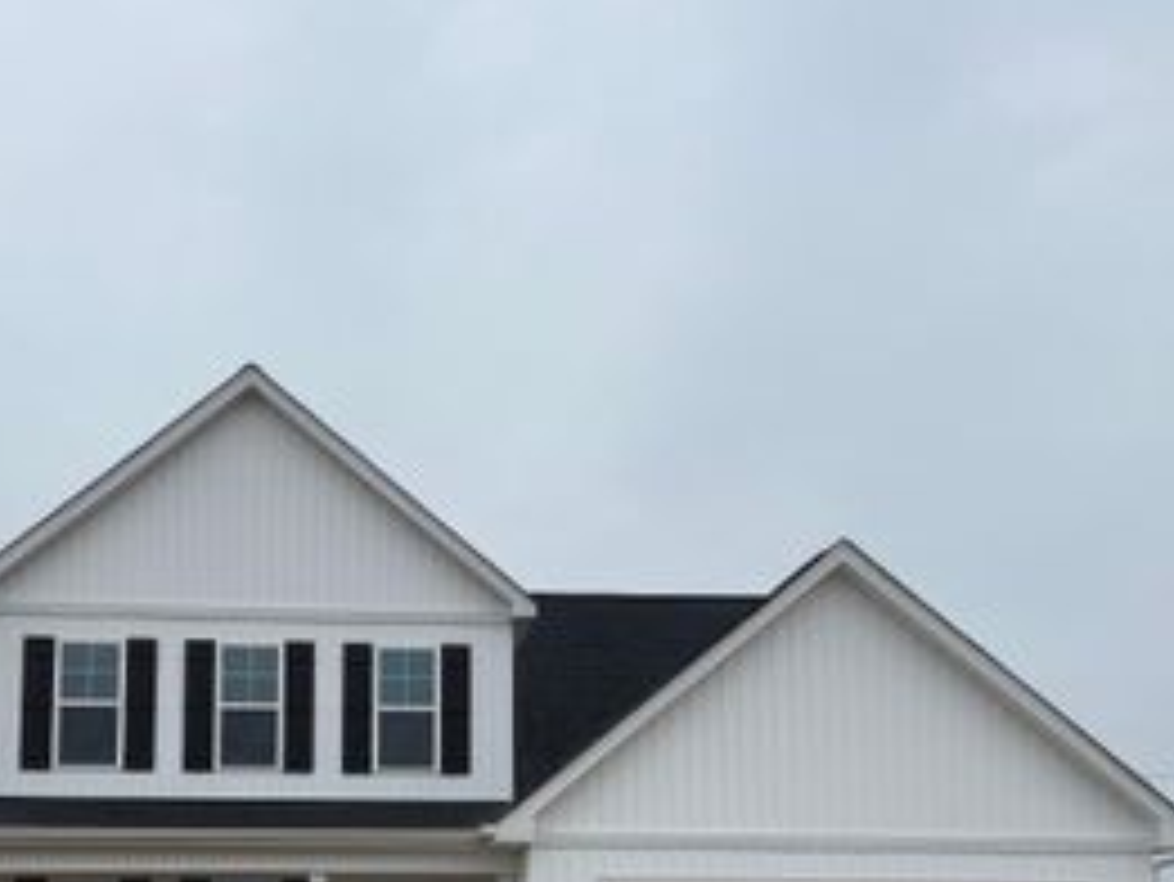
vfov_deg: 30.4
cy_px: 763
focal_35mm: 46
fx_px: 1561
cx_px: 432
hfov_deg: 40.9
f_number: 1.78
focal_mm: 6.76
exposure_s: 1/2445
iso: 80
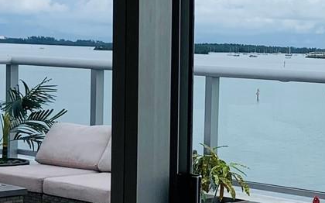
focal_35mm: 105
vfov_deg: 12.4
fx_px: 930
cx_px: 334
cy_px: 128
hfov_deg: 19.2
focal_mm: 4.25
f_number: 1.8
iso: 25
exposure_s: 1/1406
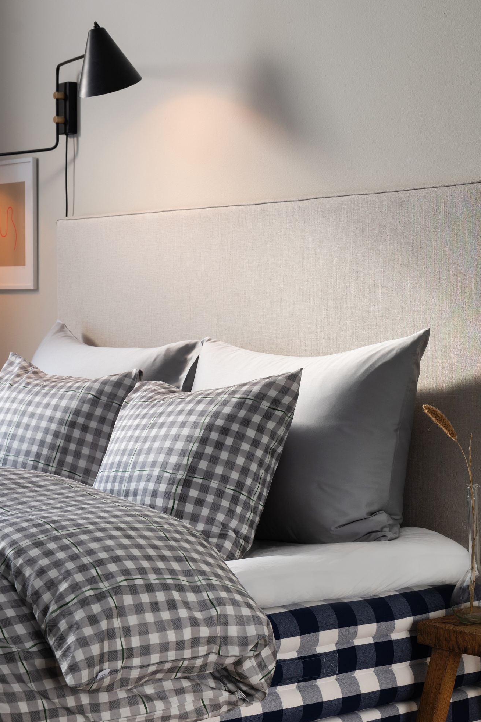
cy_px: 339
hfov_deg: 17.5
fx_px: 1563
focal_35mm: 78
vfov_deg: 26.0
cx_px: 231
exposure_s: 1/2.5
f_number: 9
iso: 50
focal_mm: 51
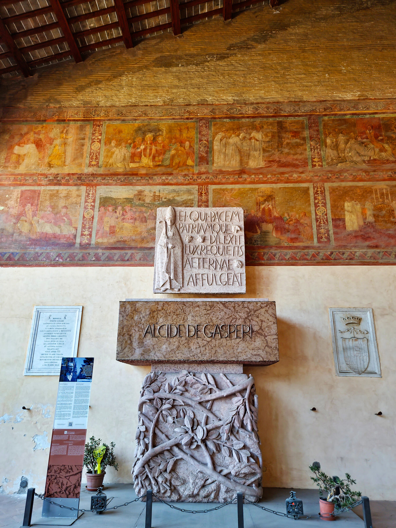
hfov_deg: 56.8
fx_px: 366
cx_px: 198
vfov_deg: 71.6
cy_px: 264
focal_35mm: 24
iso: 200
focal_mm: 6.7
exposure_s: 1/227
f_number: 1.8
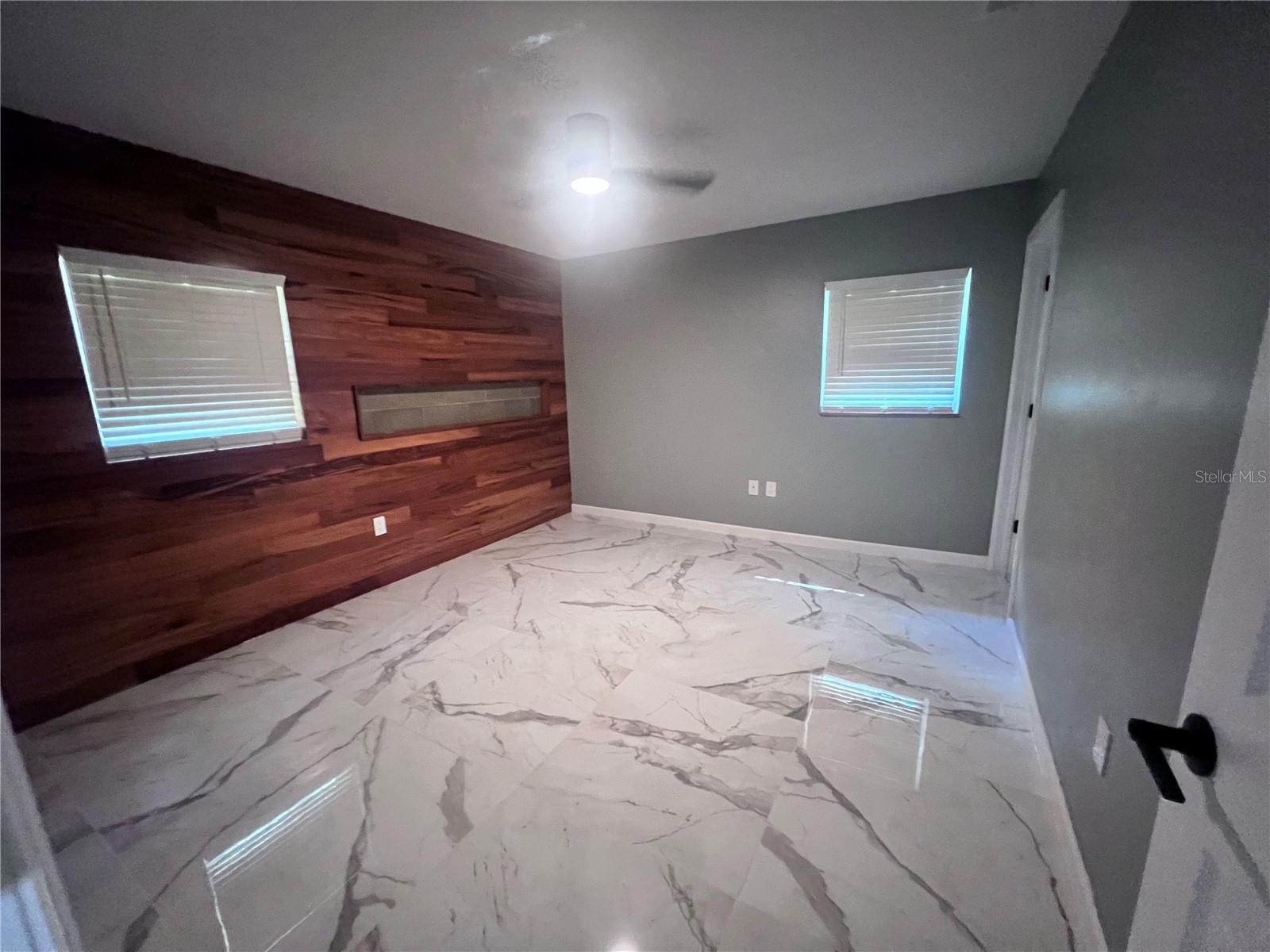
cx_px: 635
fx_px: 477
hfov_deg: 106.2
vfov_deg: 89.9
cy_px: 476
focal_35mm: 13
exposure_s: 1/40
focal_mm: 1.57
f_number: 1.8
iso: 1000
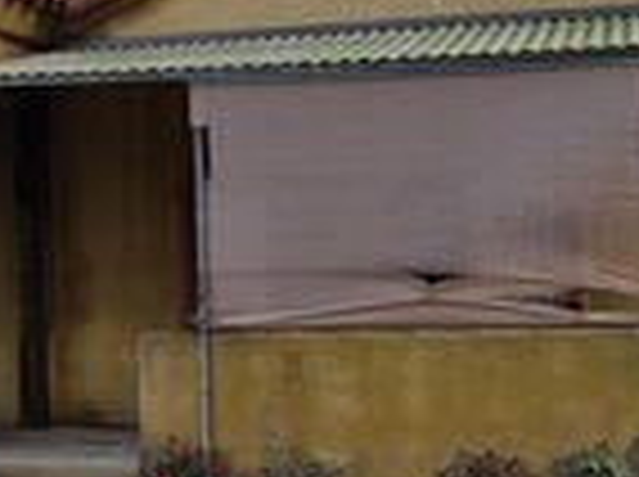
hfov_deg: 23.6
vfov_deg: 17.7
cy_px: 286
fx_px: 1530
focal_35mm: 83
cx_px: 302
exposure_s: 1/5000
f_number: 1.8
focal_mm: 5.4
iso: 80
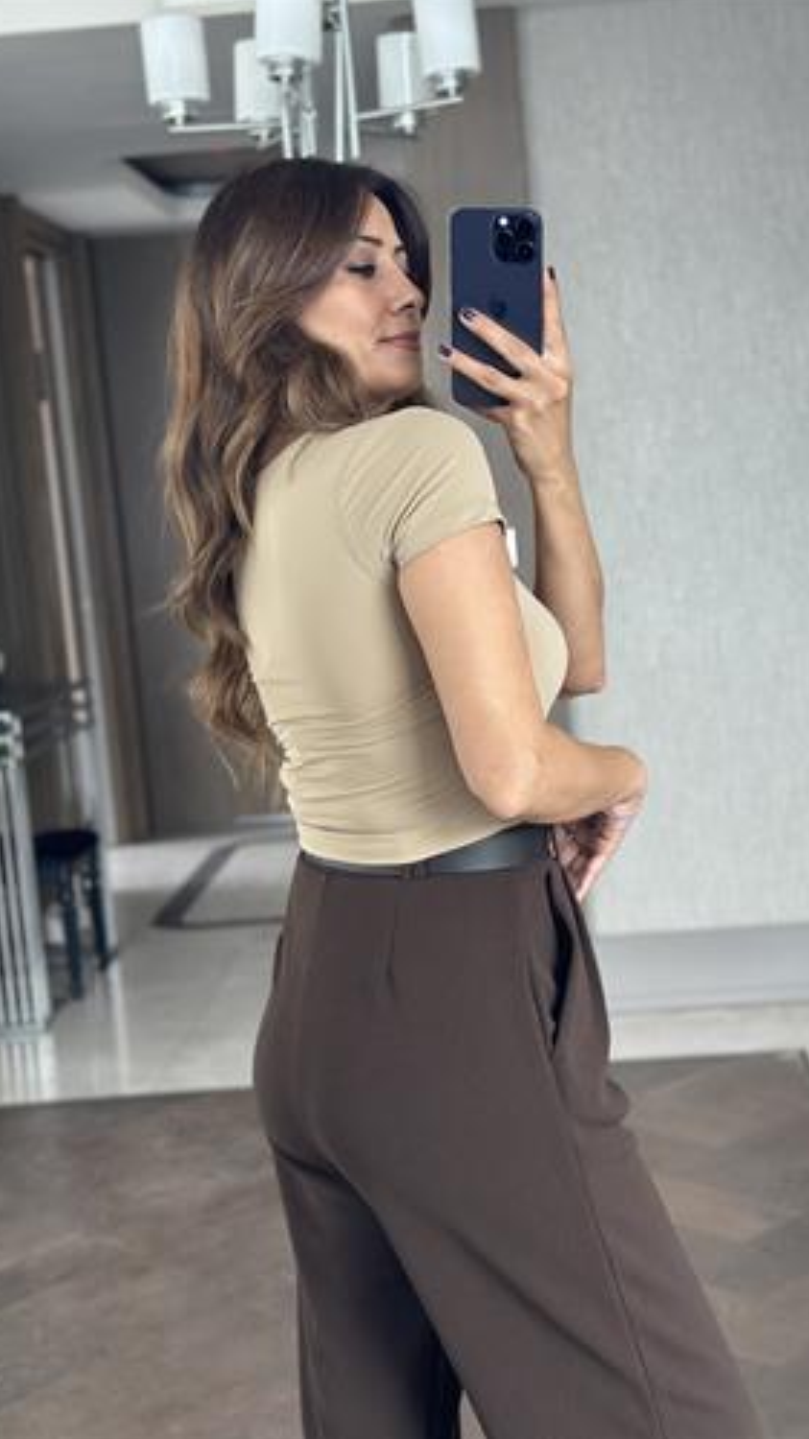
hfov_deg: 22.6
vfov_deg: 39.2
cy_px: 714
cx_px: 435
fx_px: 2023
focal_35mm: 53
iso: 125
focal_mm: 6.86
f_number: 1.78
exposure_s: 1/79
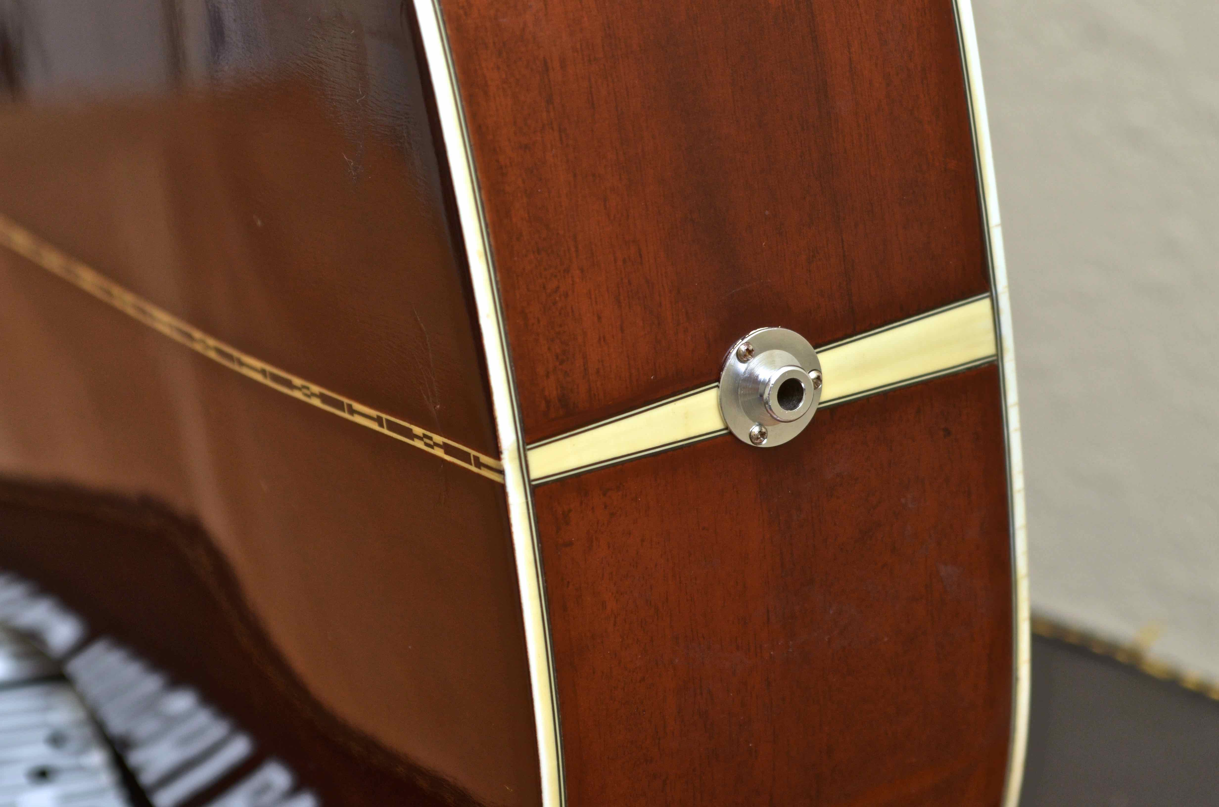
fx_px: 3548
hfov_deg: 19.5
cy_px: 404
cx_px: 610
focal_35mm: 105
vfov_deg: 13.0
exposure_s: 1/160
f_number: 5
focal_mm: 70
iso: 400
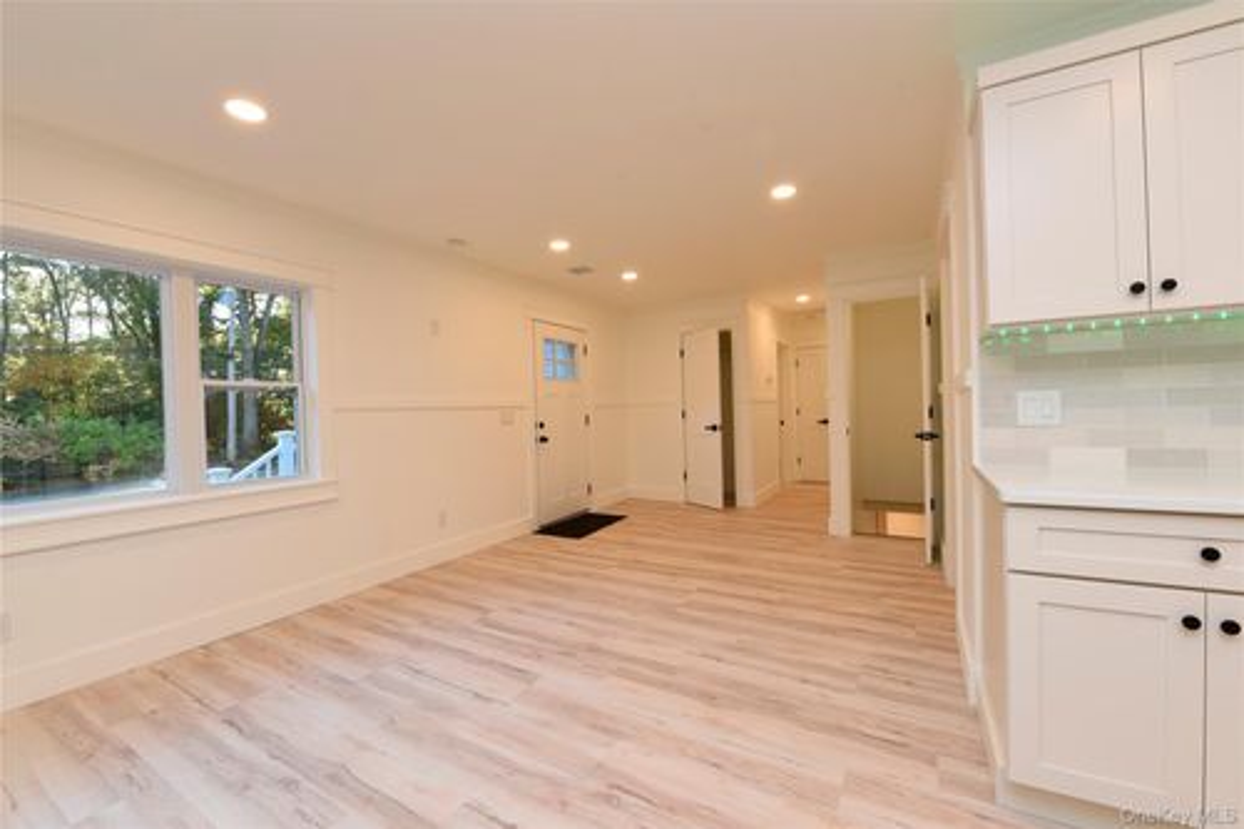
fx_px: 484
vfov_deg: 81.2
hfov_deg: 104.3
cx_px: 622
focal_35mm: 14
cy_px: 414
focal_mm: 14
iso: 200
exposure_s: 1/10
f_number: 11
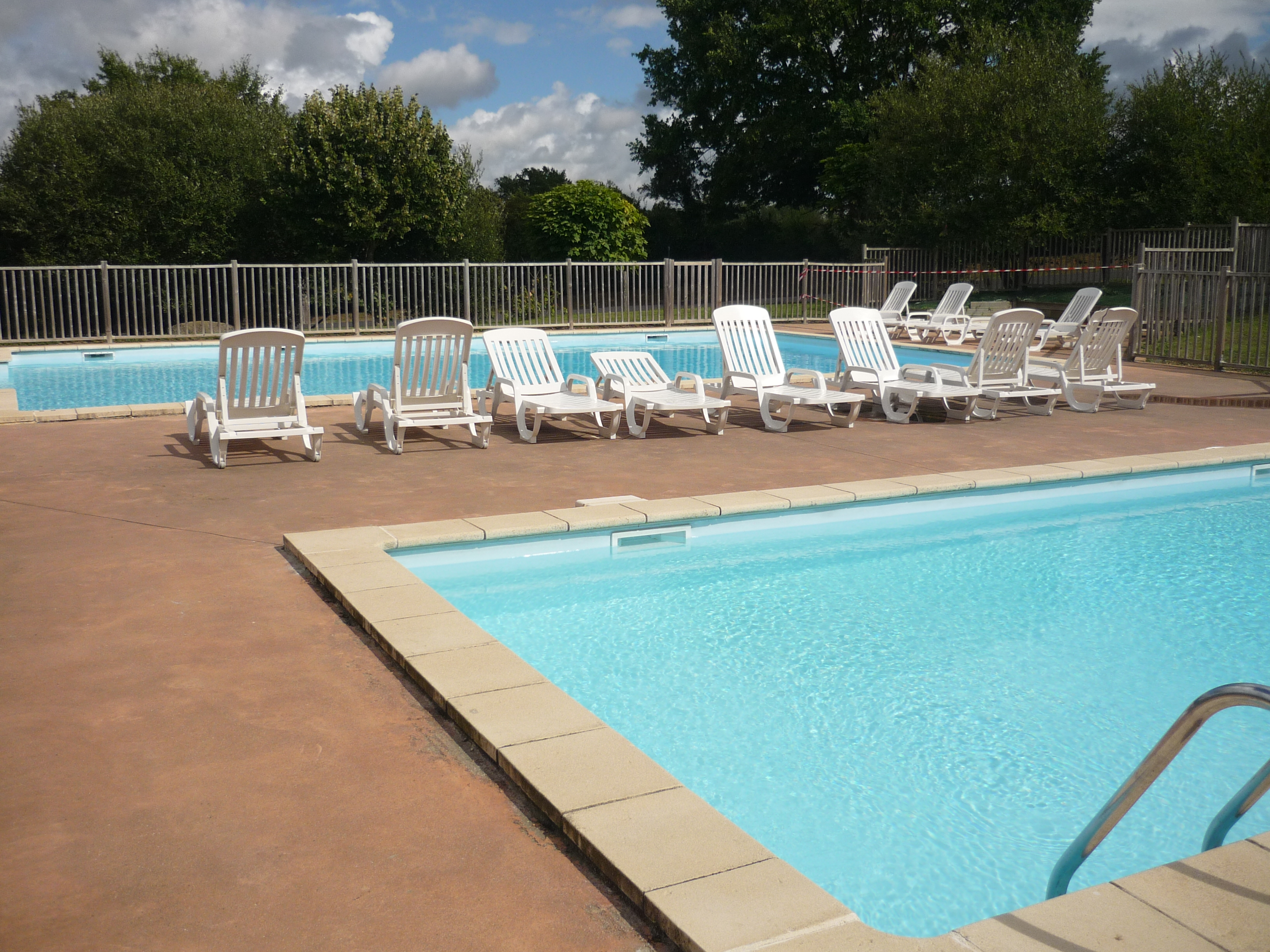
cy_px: 476
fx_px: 1211
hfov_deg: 55.4
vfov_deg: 42.9
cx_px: 635
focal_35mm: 33
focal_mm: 5.5
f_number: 8
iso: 100
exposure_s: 1/400
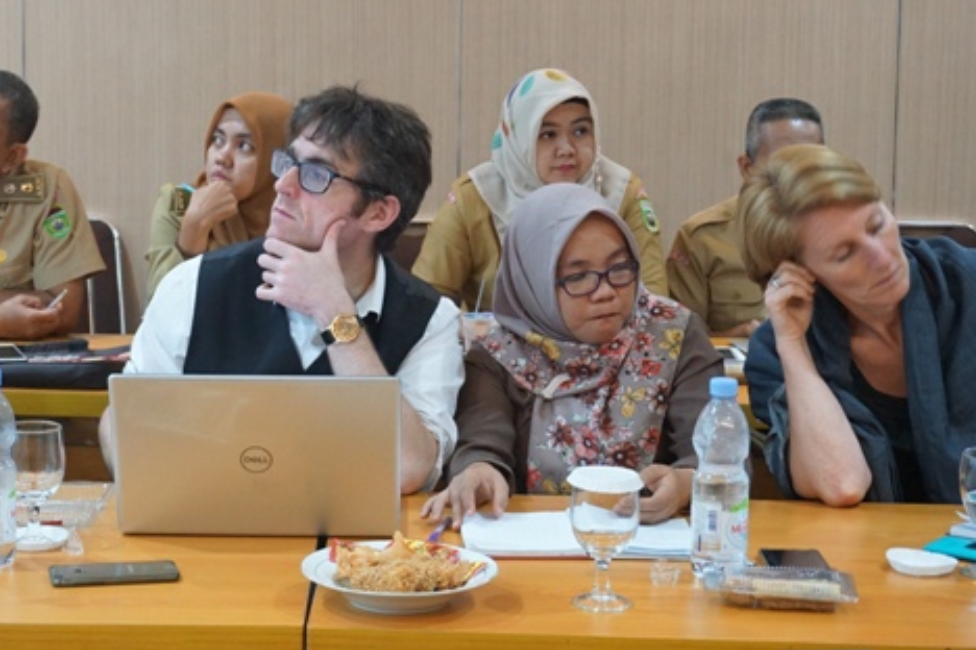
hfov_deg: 24.7
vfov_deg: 16.6
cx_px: 350
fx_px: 2223
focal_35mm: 82
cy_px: 223
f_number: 5.6
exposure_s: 1/25
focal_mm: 40
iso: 3200
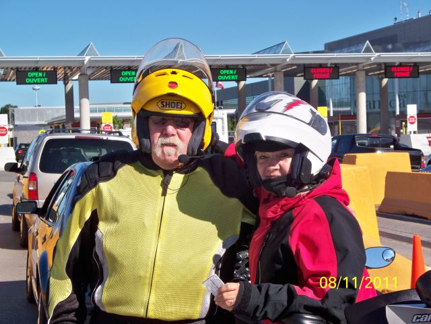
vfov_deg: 18.7
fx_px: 984
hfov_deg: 24.7
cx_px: 216
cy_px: 162
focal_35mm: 79
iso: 100
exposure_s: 1/500
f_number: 5.9
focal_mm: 16.86
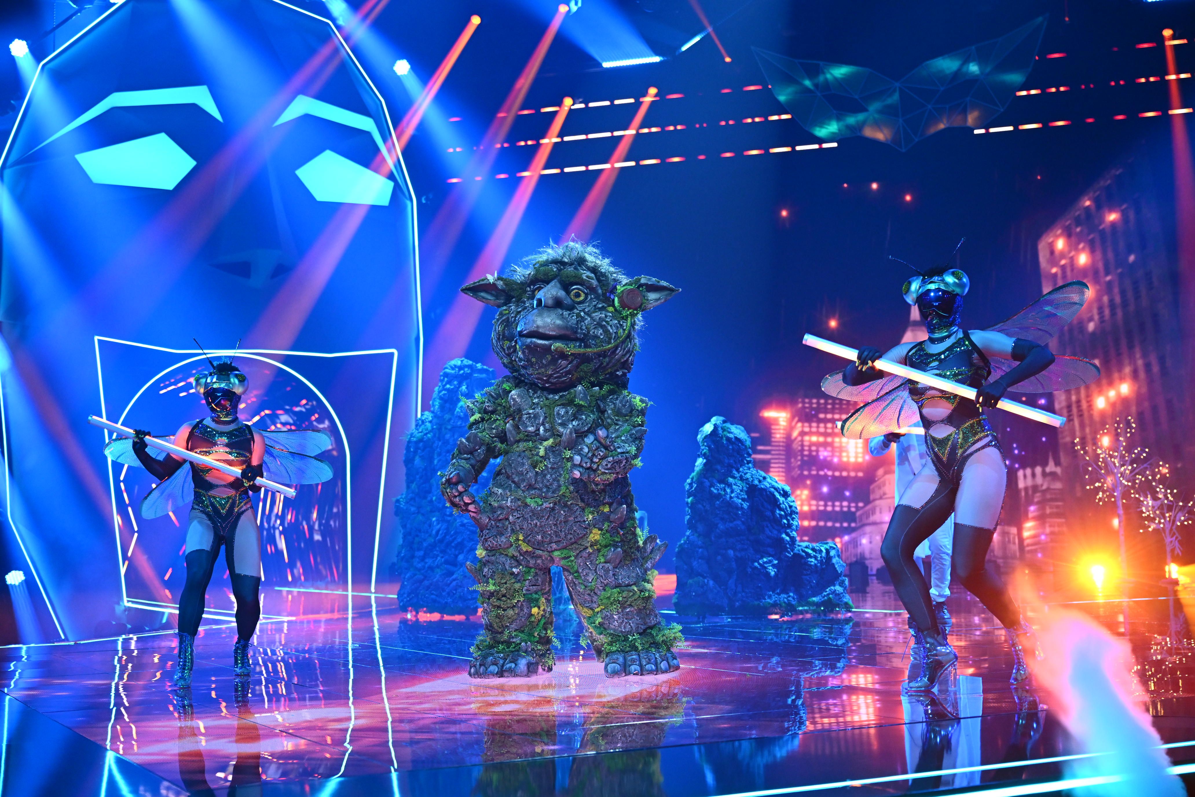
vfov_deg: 29.2
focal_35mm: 46
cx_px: 598
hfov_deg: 42.7
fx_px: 1527
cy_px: 398
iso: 2000
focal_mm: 46
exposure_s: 1/320
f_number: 2.8
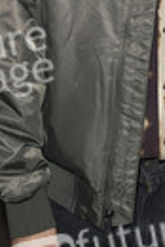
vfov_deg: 16.9
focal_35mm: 117
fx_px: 802
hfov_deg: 11.6
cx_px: 163
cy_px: -23
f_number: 5
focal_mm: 38
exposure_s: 1/200
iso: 1600
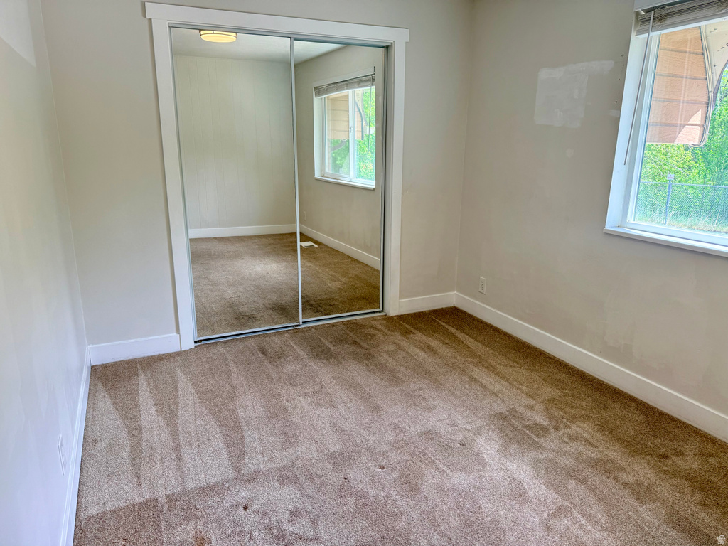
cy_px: 273
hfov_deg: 71.6
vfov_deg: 56.8
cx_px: 364
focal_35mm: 24
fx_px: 505
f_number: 1.78
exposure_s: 1/317
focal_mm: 6.76
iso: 100
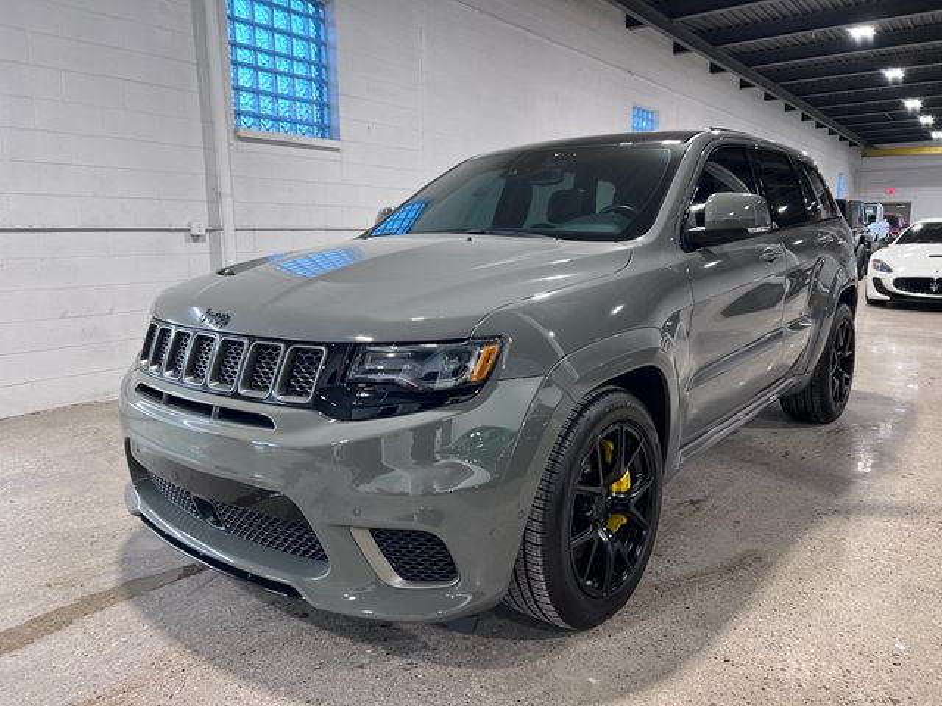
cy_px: 353
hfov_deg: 67.3
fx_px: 708
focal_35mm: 26
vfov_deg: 53.1
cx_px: 471
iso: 100
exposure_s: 1/120
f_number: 1.5
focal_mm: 5.7
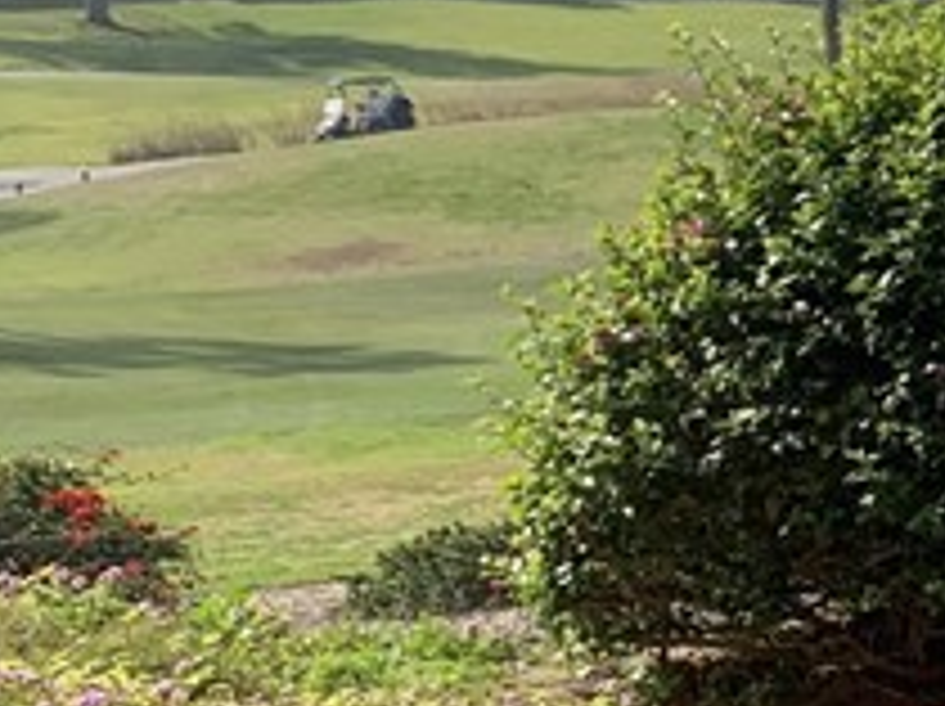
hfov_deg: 14.0
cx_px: 1638
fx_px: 3463
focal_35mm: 127
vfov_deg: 11.6
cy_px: 364
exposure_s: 1/2309
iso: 25
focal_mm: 4.25
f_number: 1.8
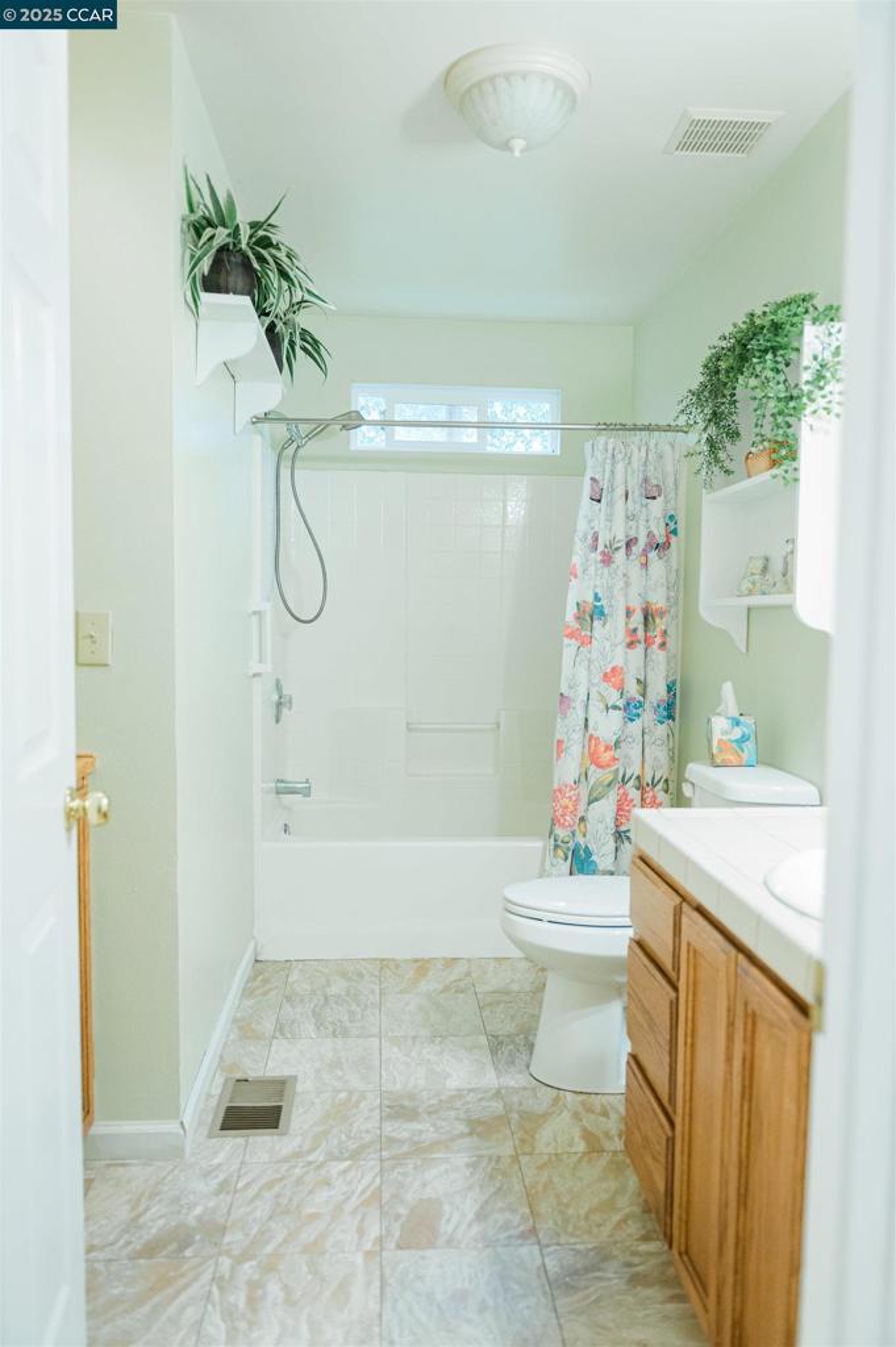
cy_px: 674
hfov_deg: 53.1
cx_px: 448
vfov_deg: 73.8
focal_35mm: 24
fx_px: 897
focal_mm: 24
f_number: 2.8
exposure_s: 1/200
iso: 2500
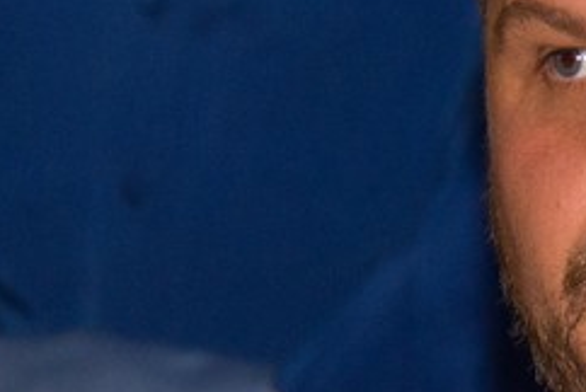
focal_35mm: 800
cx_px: 900
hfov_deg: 2.6
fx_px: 13038
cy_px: 515
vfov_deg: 1.7
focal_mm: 135
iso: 1600
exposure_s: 1/80
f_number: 5.6
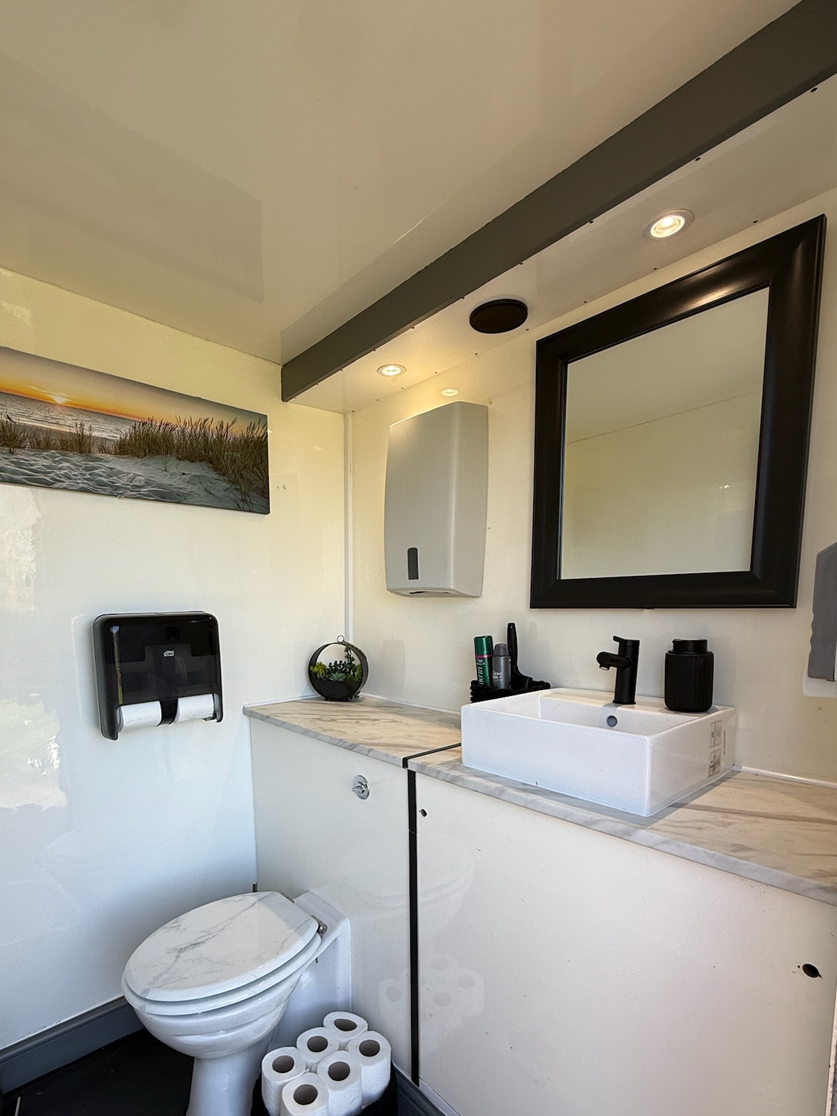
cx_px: 370
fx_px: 548
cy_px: 667
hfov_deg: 74.4
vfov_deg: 89.9
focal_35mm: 17
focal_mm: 2.22
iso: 50
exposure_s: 1/212
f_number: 2.2
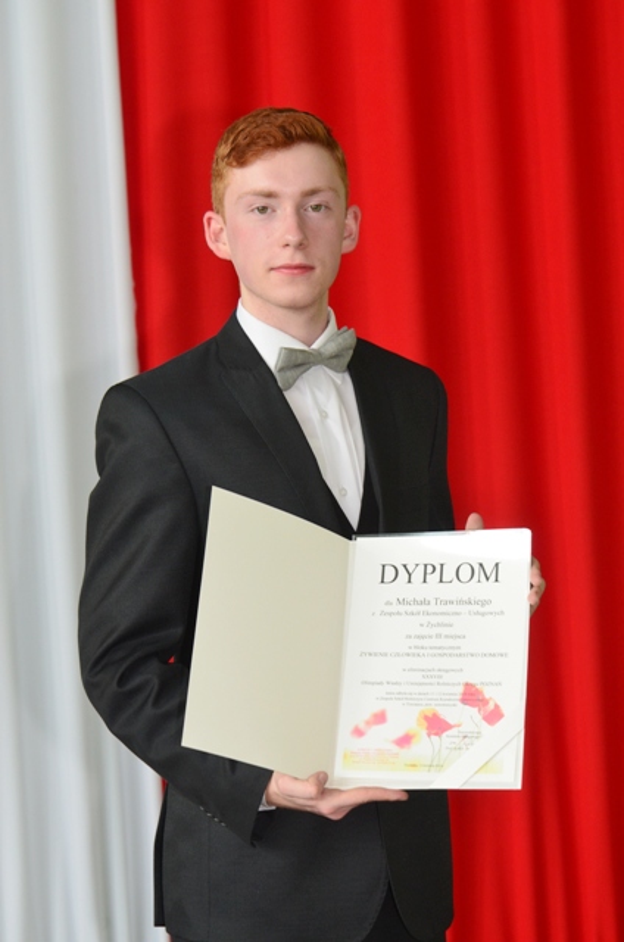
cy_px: 471
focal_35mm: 128
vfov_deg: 16.1
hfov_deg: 10.7
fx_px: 3329
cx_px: 312
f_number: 8
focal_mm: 85
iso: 800
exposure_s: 1/40
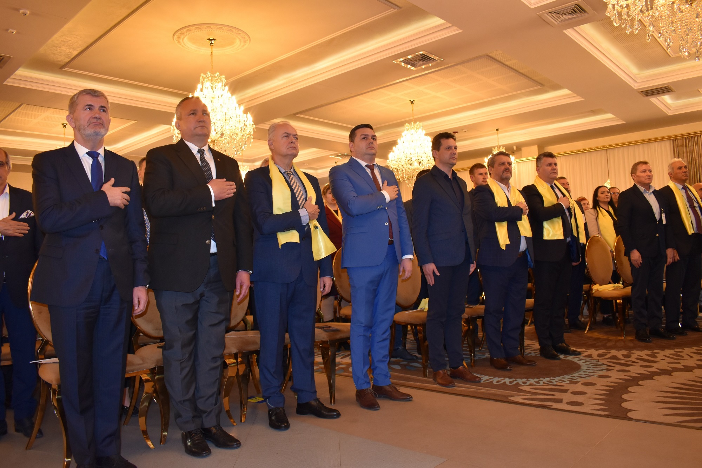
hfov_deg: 67.4
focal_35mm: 27
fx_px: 526
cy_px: 234
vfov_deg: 47.9
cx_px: 351
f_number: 5
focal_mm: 18
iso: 800
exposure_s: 1/100
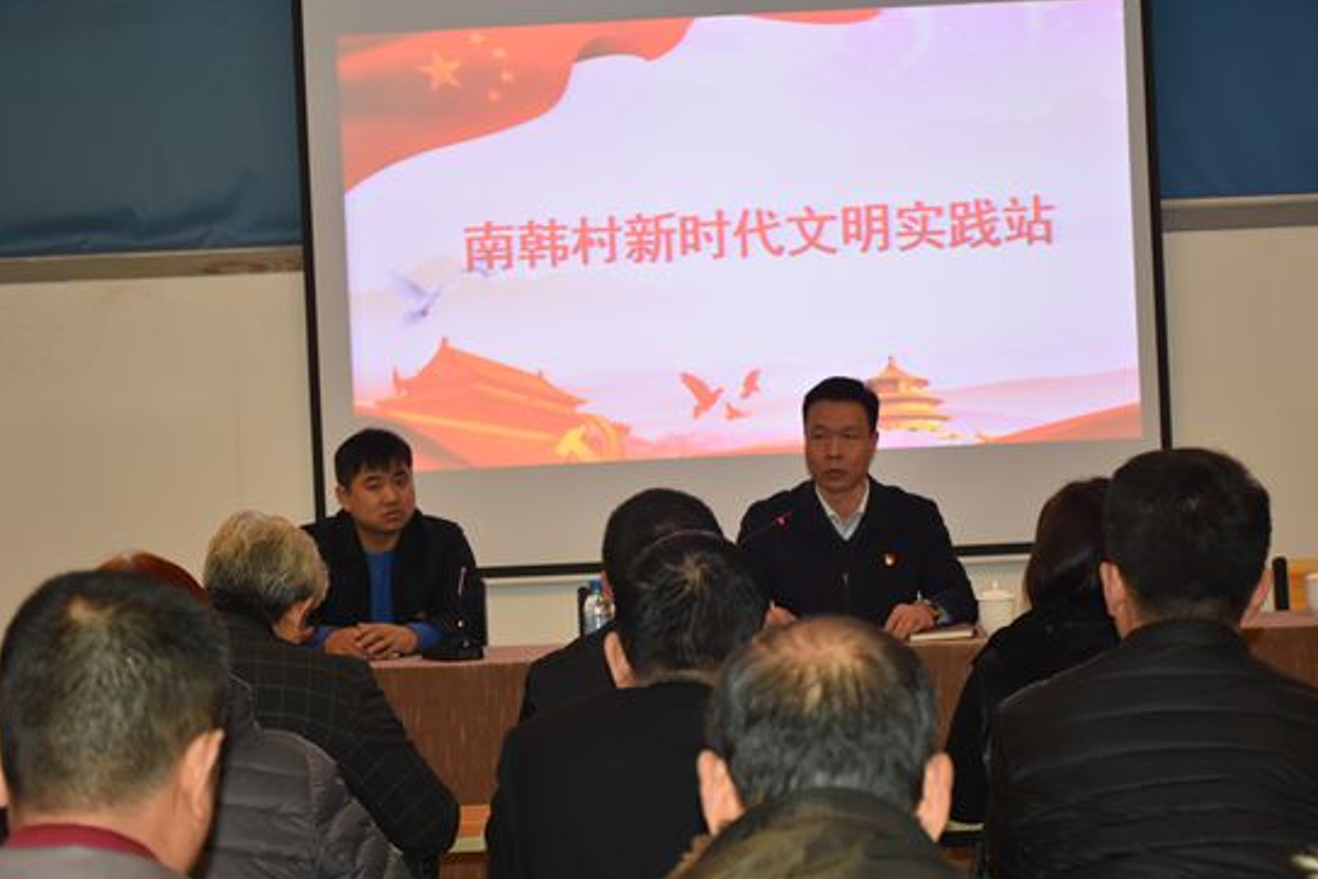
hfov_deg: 29.4
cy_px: 435
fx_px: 2508
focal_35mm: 69
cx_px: 663
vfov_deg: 19.9
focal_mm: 45
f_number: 4.5
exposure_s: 1/60
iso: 640
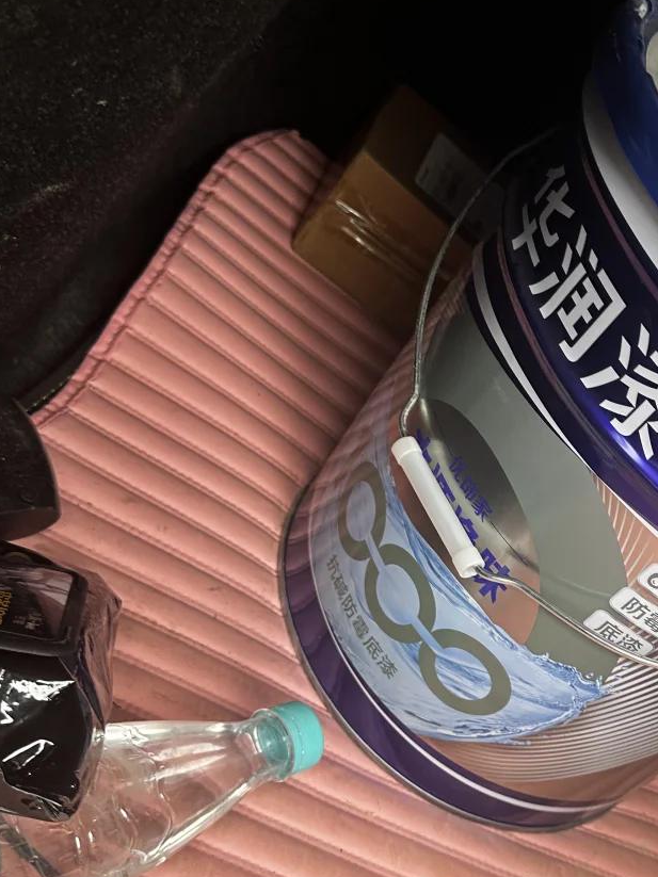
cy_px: 548
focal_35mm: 42
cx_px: 501
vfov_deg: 44.4
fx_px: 1065
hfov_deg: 33.6
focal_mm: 6.86
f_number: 1.78
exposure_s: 1/121
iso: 160
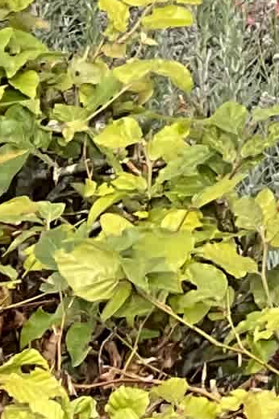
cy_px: -516
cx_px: 1106
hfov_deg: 5.2
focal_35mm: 234
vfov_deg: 8.2
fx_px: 2724
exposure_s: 1/534
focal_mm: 3
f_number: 1.8
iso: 16
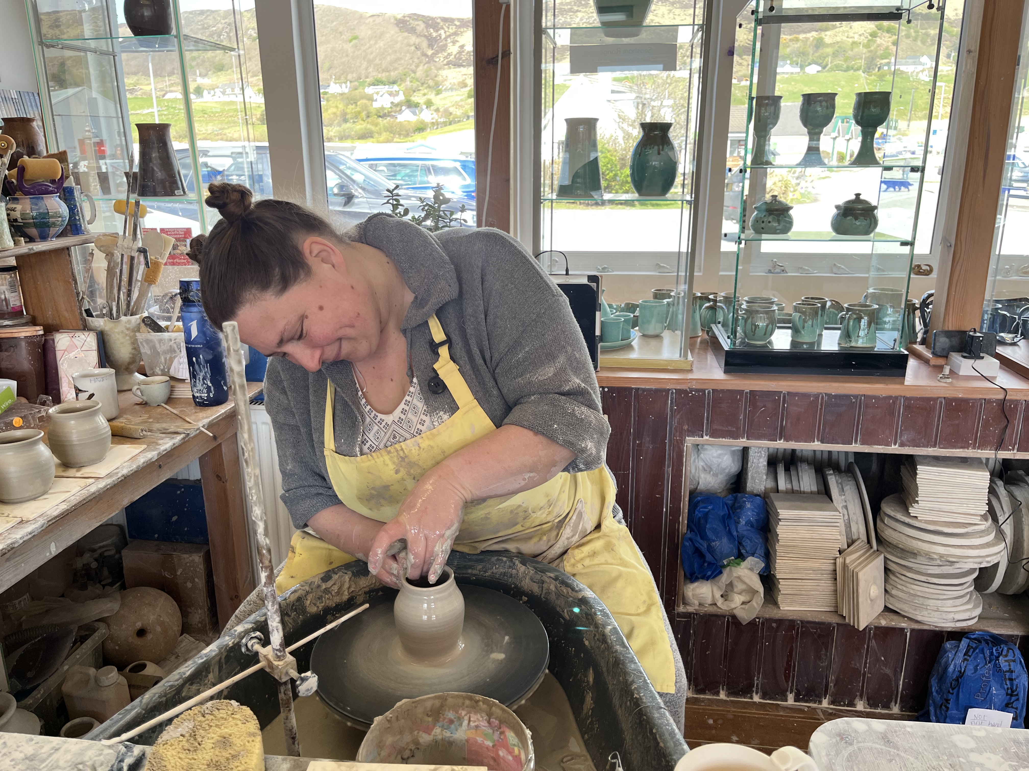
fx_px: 773
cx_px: 514
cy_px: 386
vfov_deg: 53.1
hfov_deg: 67.3
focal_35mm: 26
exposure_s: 1/152
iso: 50
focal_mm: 5.1
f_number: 1.6
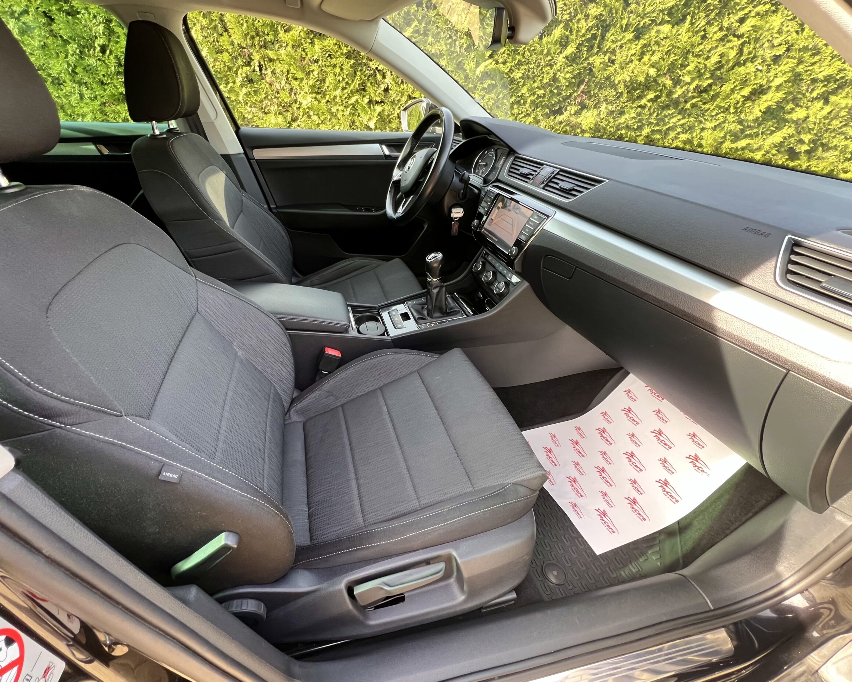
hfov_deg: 100.4
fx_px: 353
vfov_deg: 88.0
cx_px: 382
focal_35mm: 14
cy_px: 340
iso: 200
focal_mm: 1.57
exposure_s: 1/99
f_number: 1.8
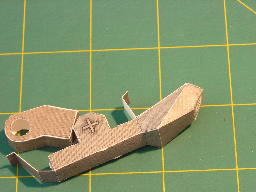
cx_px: 138
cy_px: 113
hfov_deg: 14.4
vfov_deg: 10.8
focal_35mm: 137
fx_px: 1013
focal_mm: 19.2
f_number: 5.3
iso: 134
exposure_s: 1/3.9
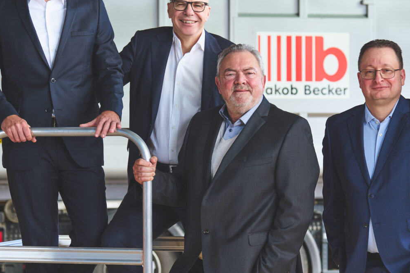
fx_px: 1401
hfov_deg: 16.6
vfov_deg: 11.1
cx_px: 281
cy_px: 182
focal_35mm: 123
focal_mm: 48
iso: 100
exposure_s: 1/80
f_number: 2.8
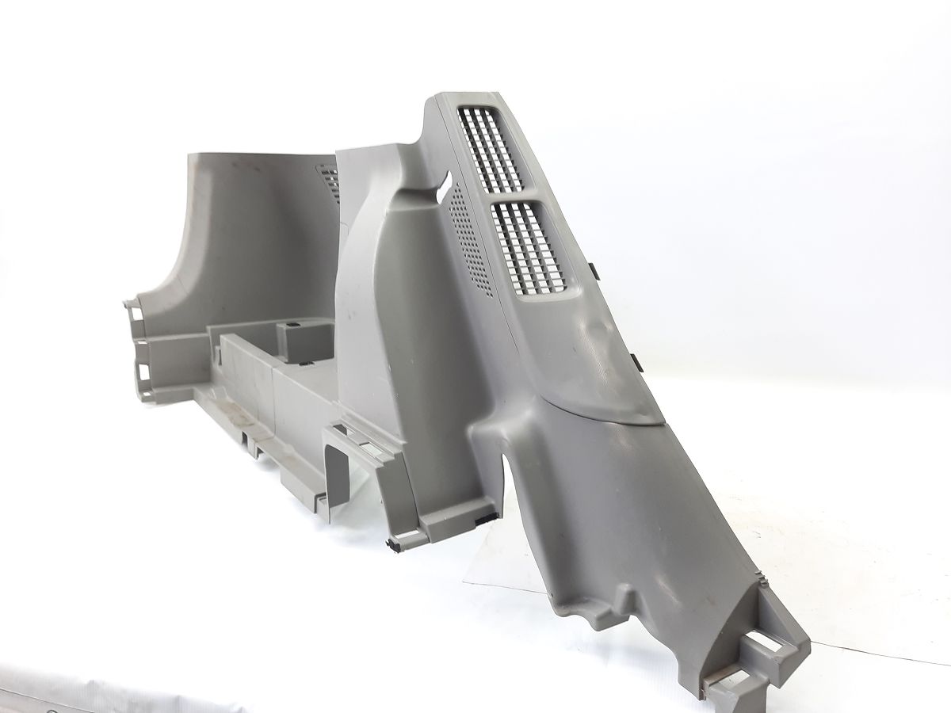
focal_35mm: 25
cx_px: 476
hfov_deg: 69.4
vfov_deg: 54.9
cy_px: 356
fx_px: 687
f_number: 2
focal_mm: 4.6
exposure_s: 1/50
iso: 125
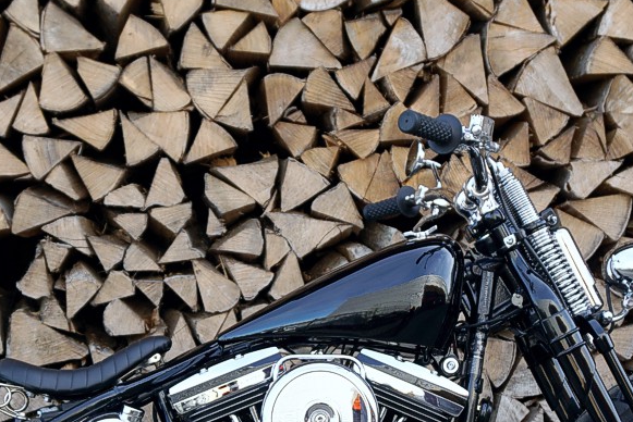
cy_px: 432
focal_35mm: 65
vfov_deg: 20.2
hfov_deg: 30.9
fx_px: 1144
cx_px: 279
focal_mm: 21
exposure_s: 1/160
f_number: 4.5
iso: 100
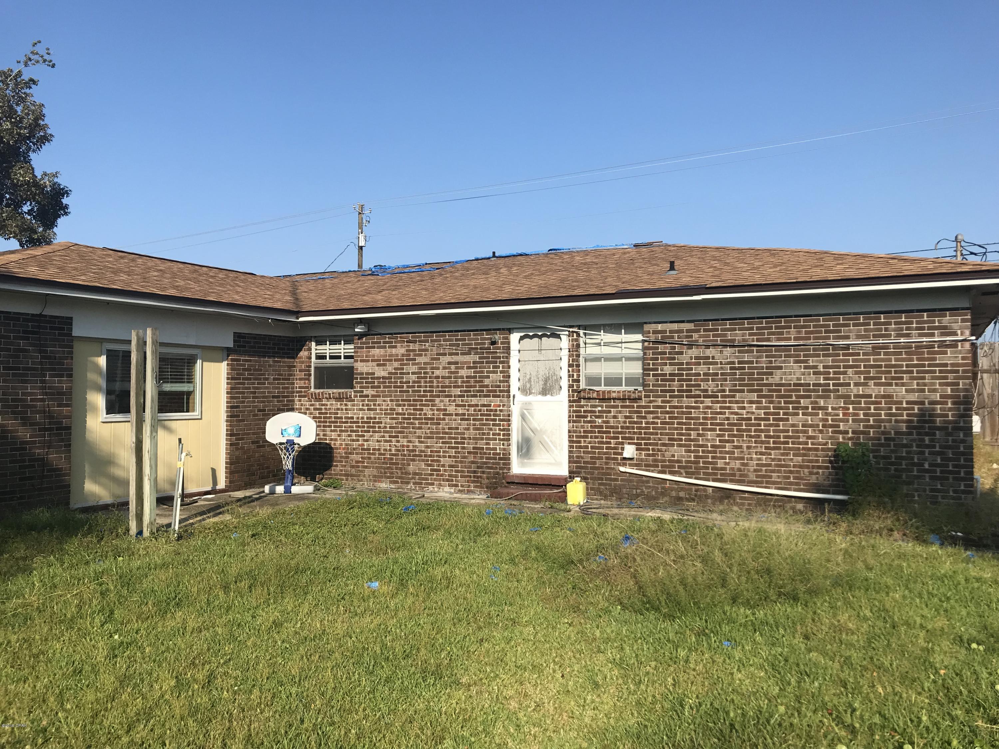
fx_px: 808
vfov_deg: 49.7
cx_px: 500
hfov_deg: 63.4
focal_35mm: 28
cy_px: 374
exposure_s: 1/2336
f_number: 1.8
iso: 20
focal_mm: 3.99
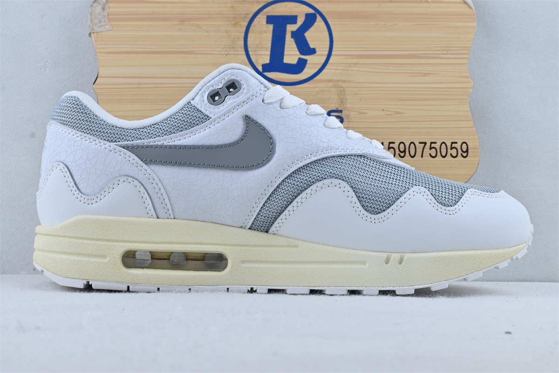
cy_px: 186
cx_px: 280
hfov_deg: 38.9
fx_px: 792
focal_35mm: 51
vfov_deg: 26.5
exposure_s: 1/20
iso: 100
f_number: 10
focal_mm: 34
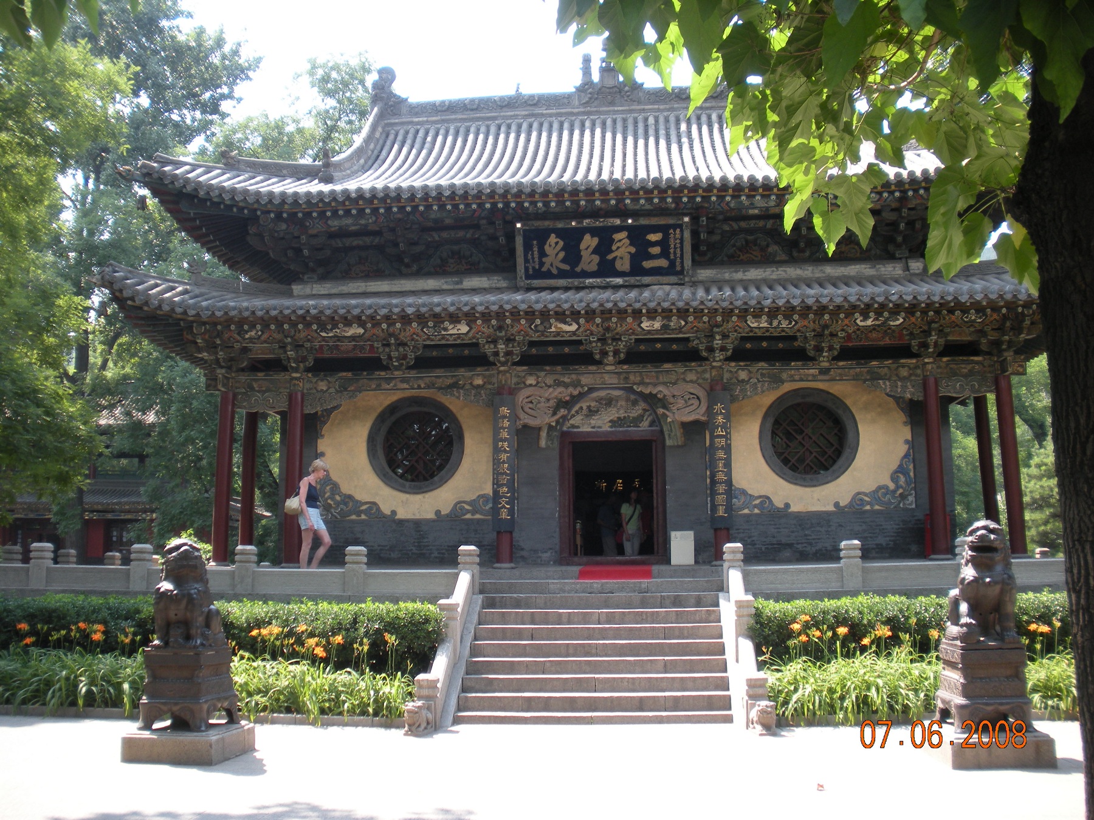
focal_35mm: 36
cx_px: 547
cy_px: 410
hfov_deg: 51.4
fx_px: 1138
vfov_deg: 39.7
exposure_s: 1/96
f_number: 3.5
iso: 64
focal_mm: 6.3
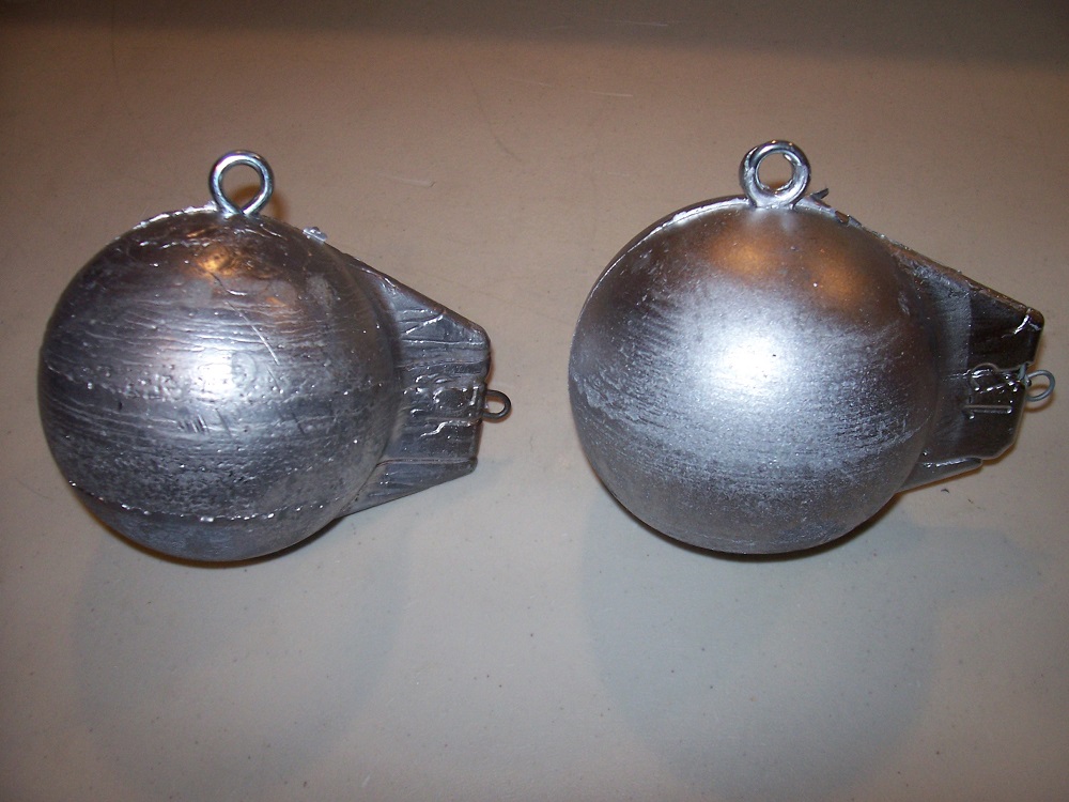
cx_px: 534
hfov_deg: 54.0
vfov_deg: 41.8
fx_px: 1050
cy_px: 401
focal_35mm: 34
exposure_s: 1/60
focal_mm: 5.6
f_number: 2.7
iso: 125
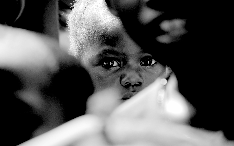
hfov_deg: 10.2
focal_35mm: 207
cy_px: 70
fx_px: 1317
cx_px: 117
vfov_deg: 6.4
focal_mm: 135
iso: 200
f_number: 5.6
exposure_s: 1/100
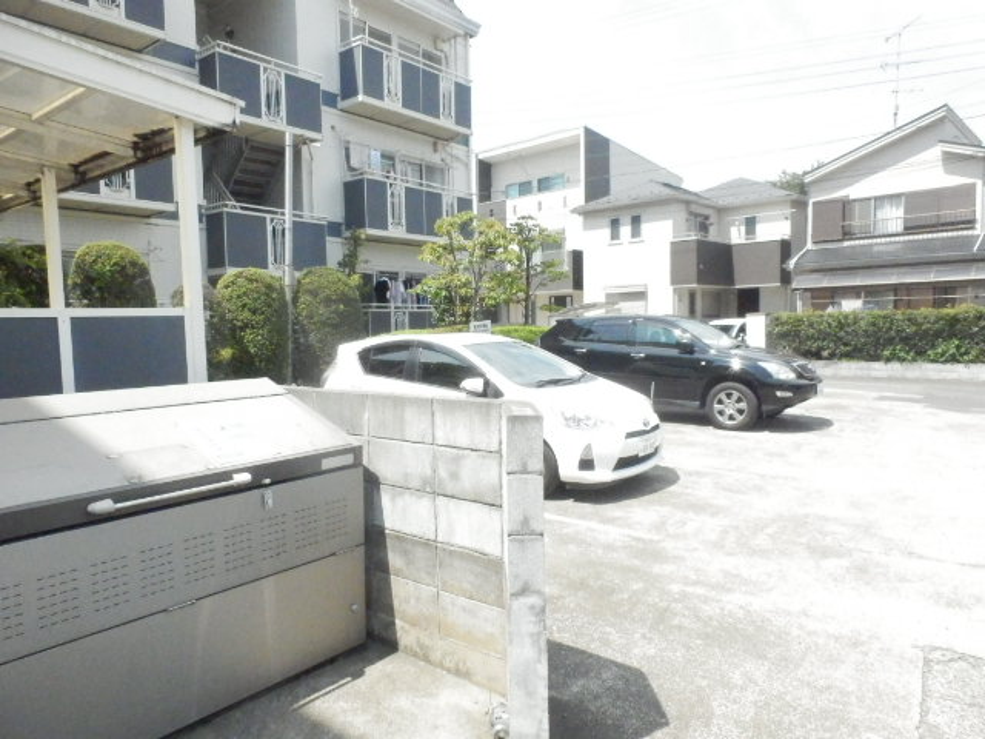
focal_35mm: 24
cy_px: 370
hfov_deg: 71.6
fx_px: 683
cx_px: 492
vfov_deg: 56.8
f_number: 7.9
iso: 3200
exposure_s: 1/2000
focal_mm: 4.2
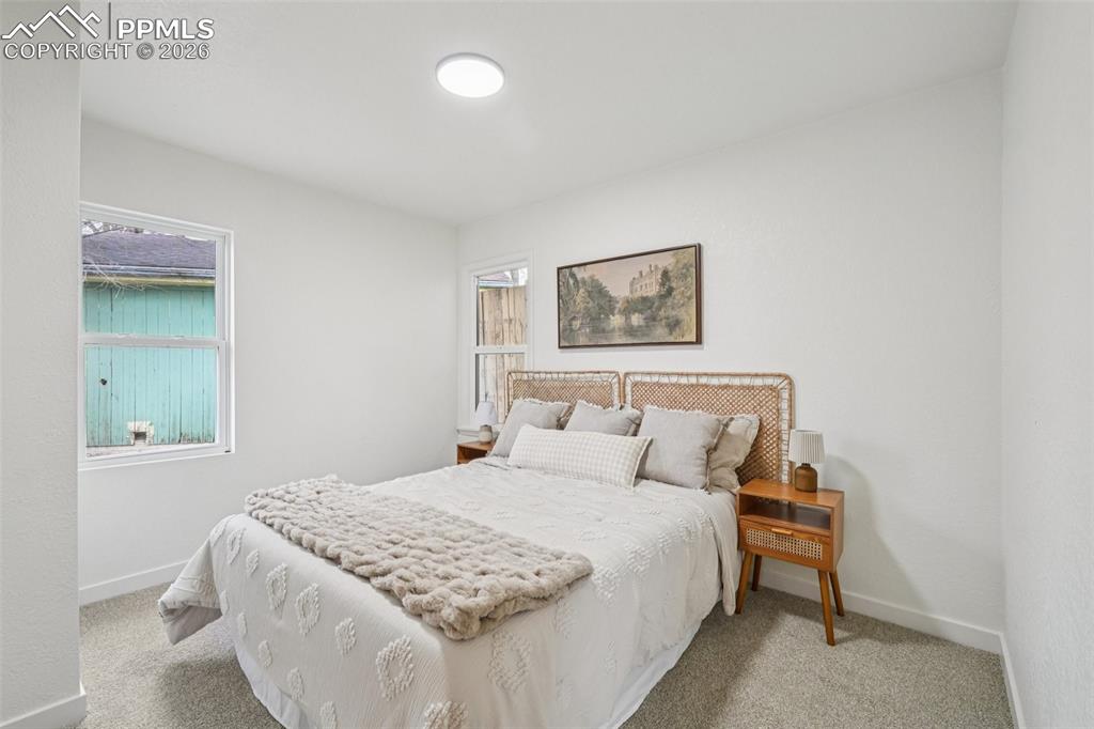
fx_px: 456
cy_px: 364
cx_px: 547
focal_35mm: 15
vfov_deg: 77.3
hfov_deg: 100.4
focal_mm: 10
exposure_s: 1/6
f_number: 8
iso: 800
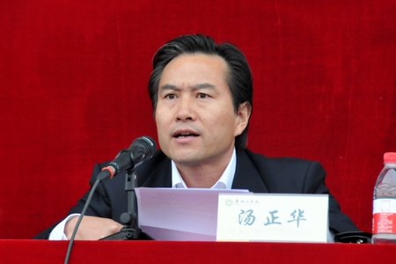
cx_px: 198
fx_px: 3300
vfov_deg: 4.6
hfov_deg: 6.9
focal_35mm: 300
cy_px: 132
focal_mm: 200
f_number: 6.3
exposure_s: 1/160
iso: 1000
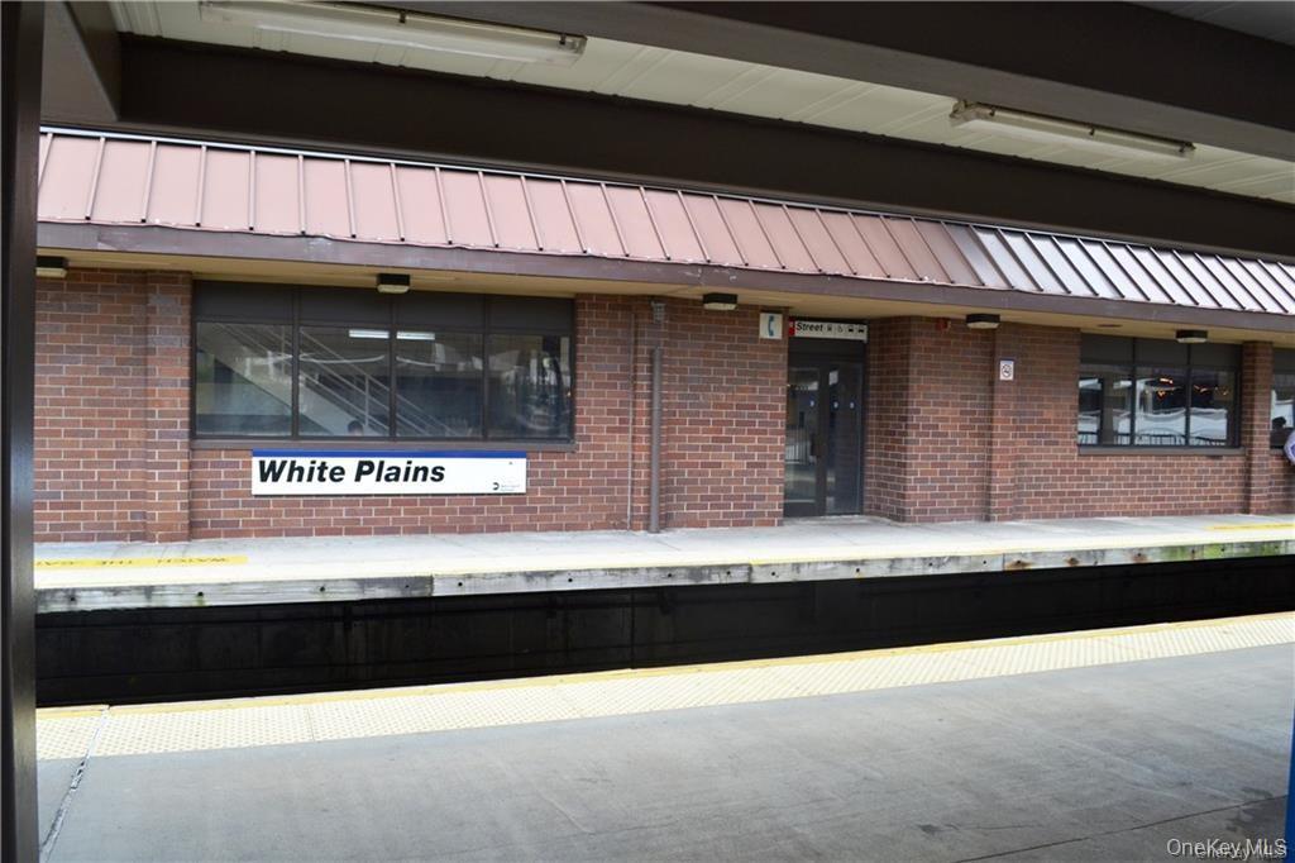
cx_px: 648
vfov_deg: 47.9
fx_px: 971
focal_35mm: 27
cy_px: 432
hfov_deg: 67.4
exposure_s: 1/125
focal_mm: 18
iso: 280
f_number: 5.6
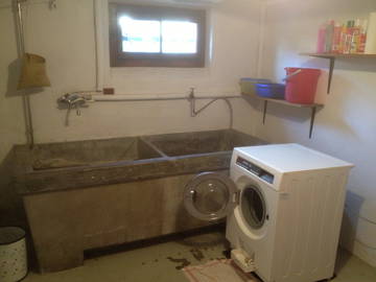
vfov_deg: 40.7
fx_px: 380
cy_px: 141
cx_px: 188
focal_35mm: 35
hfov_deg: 52.6
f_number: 2.4
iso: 320
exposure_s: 1/20
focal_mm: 4.28
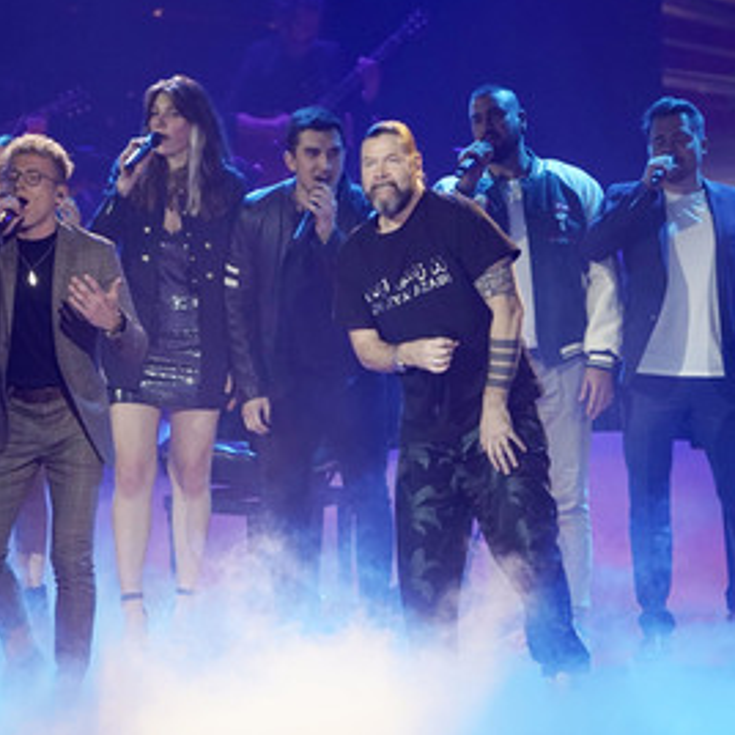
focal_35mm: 286
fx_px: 6870
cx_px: 213
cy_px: 370
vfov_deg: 6.1
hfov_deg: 6.1
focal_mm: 200
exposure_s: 1/160
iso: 4000
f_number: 5.6
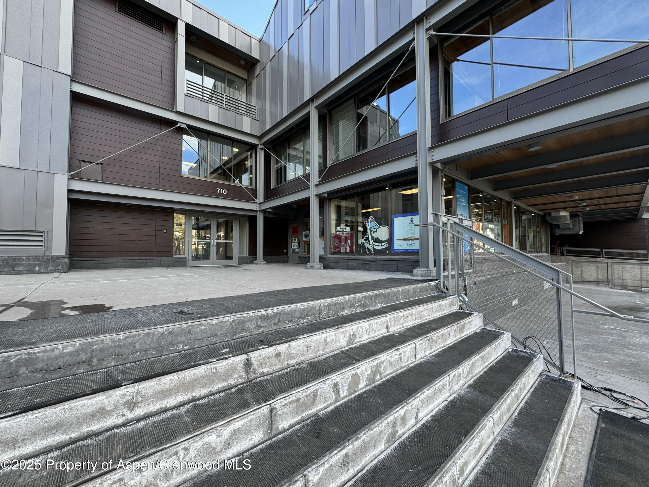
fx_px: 262
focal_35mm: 14
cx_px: 324
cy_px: 244
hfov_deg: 102.1
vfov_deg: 85.7
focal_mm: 2.22
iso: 40
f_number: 2.2
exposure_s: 1/140
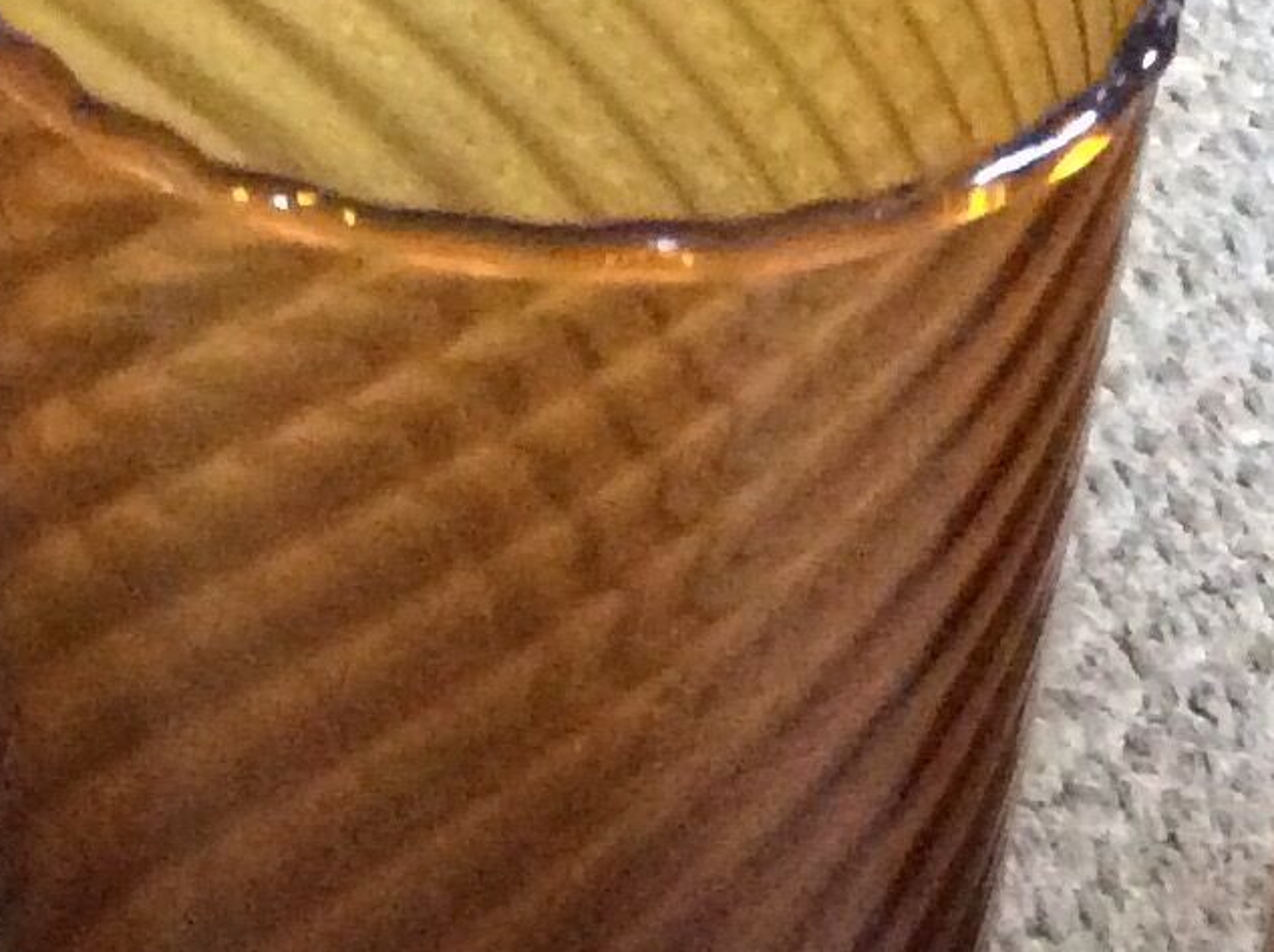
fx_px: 4815
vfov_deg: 11.0
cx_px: 260
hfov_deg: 15.0
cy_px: 1278
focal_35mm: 131
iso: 640
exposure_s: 1/17
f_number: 2.4
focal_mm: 3.3
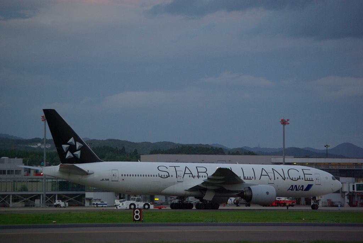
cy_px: 122
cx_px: 182
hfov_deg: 9.9
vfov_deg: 6.7
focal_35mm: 207
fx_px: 2089
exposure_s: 1/250
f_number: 4.5
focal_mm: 138
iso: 640
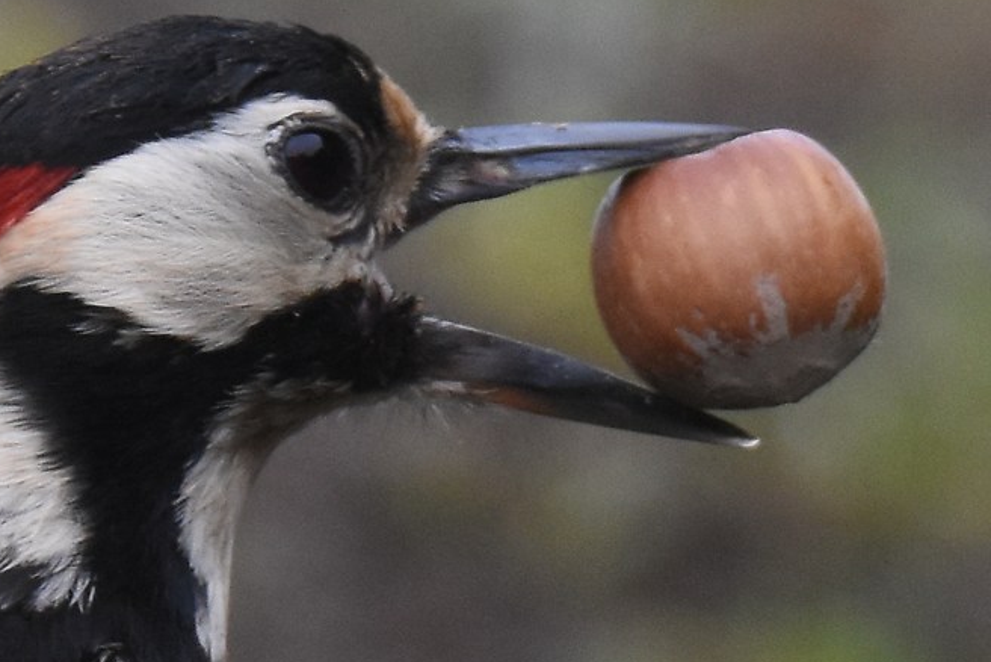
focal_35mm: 2194
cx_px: 435
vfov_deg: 0.6
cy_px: 839
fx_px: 60420
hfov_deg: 0.9
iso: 1600
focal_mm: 400
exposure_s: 1/125
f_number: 7.1
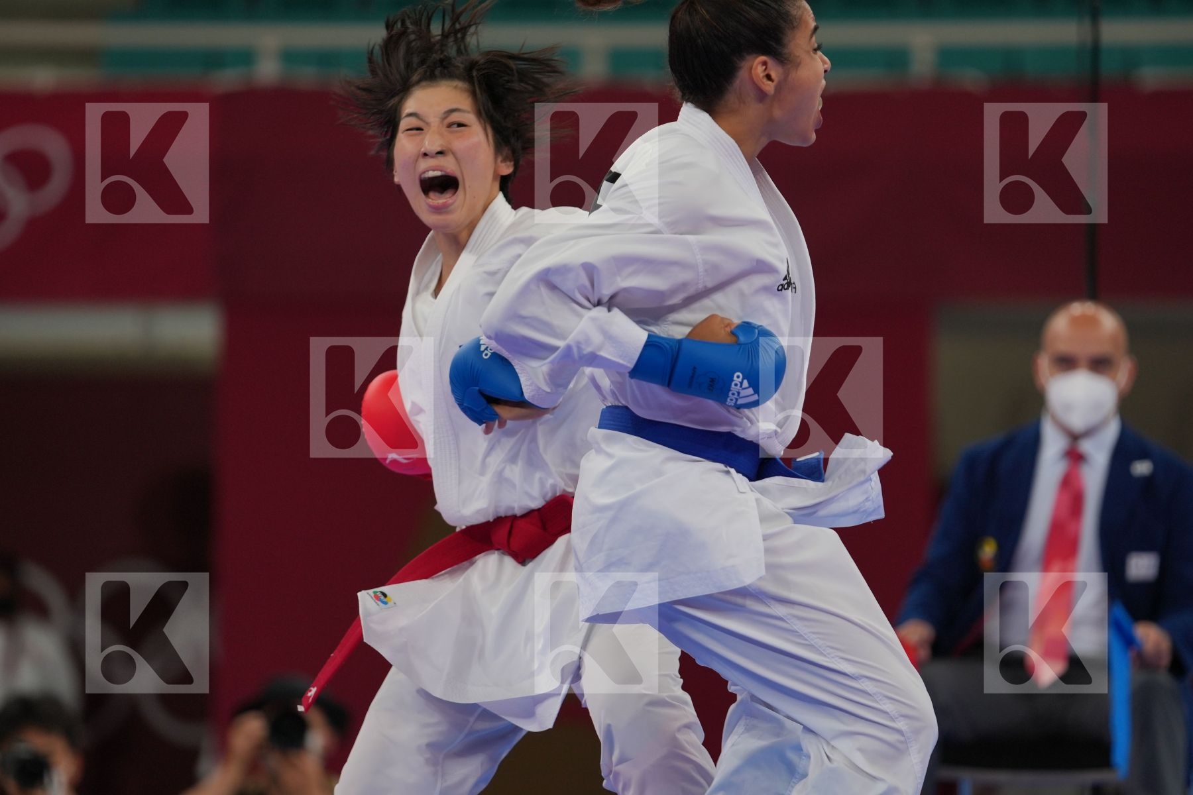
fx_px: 9941
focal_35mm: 300
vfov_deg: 4.6
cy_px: 398
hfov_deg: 6.9
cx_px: 596
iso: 400
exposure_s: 1/1000
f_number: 2.8
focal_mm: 200
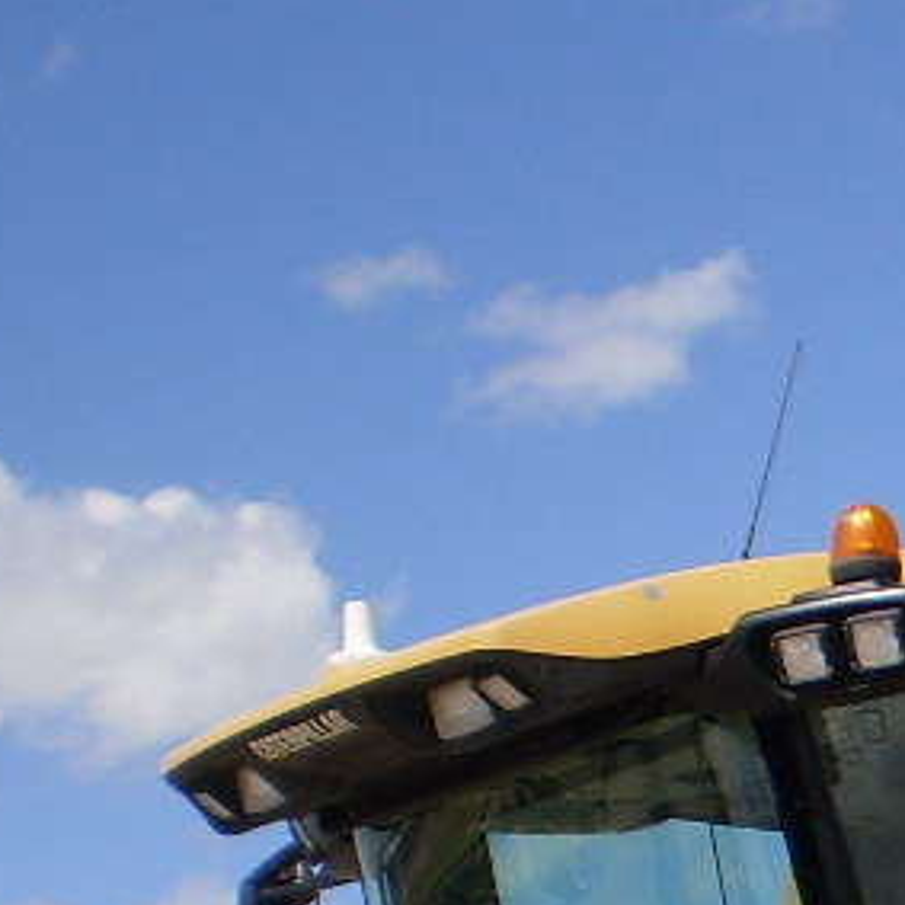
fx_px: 4259
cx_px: 1641
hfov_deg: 11.3
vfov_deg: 11.4
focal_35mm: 144
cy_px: 1529
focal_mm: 6.3
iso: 64
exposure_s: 1/1000
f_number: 4.6
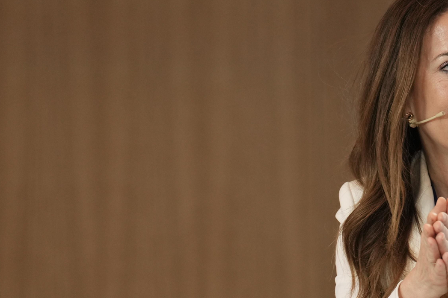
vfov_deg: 3.6
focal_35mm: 382
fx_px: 4753
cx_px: 416
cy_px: 219
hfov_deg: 5.4
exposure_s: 1/200
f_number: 4
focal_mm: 200
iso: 1600
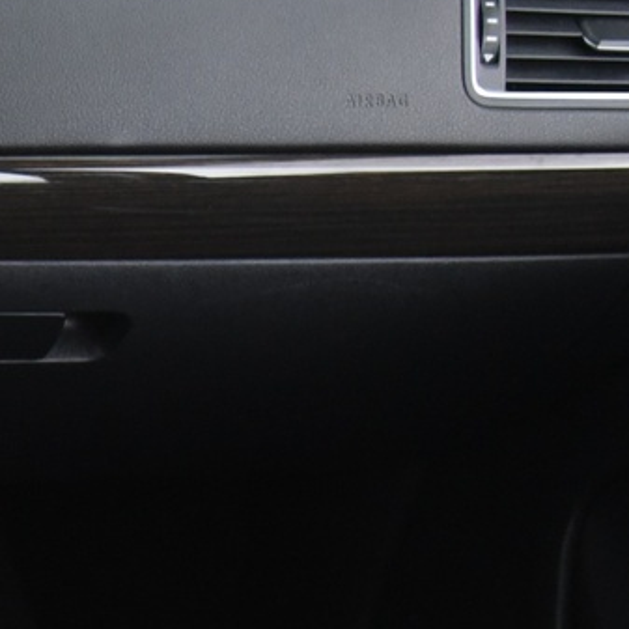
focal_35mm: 98
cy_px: 651
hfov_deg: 14.7
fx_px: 2015
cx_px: -610
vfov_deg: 17.3
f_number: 4
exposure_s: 1/20
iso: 4000
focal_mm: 24
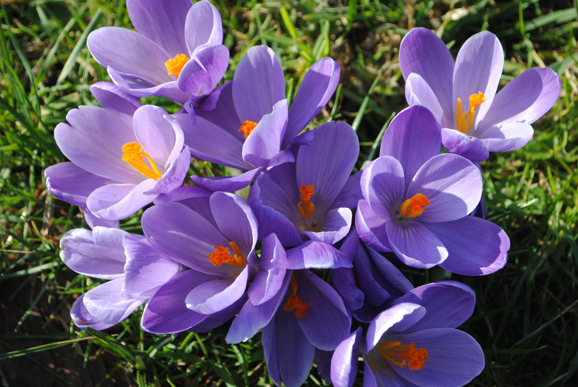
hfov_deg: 27.0
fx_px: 1206
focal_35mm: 75
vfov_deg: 18.2
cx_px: 289
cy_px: 194
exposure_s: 1/160
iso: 100
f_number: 6.3
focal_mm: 50
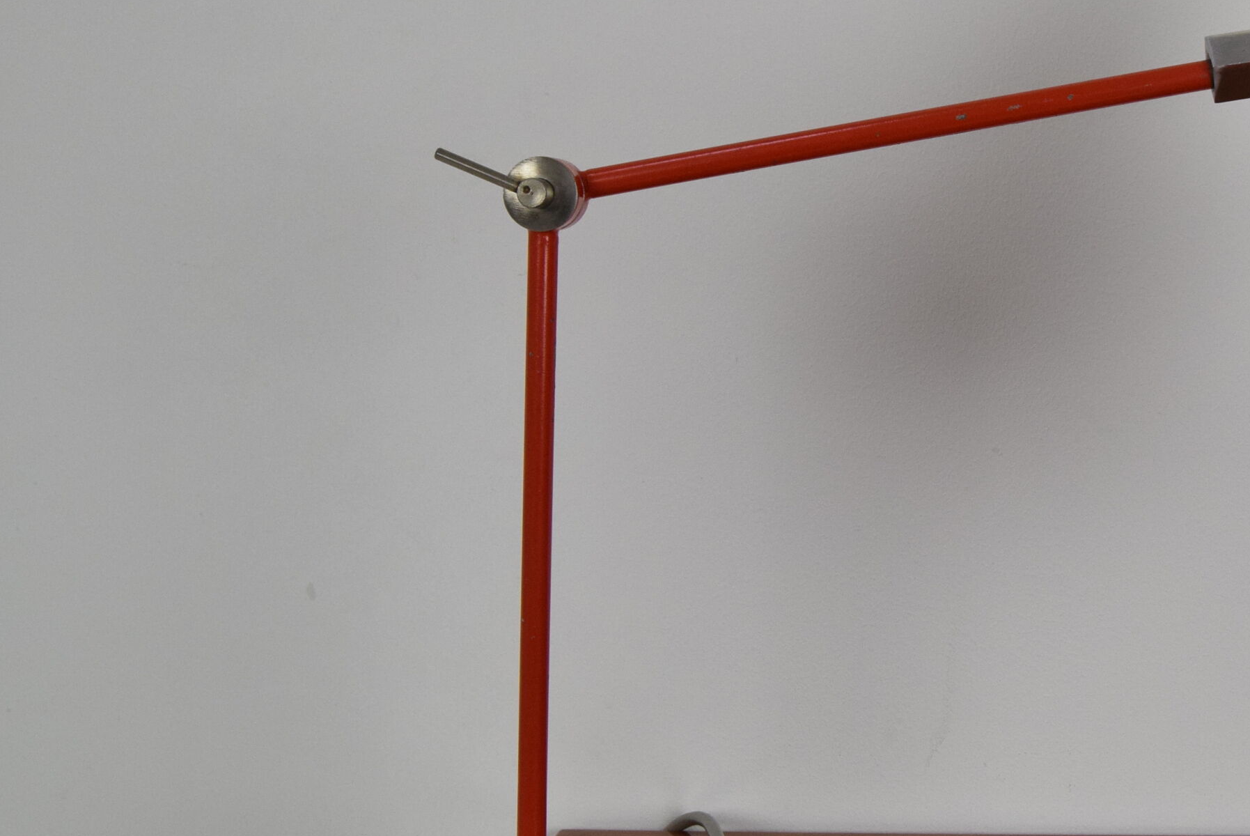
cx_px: 969
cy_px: 476
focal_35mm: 70
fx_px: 2432
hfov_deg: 28.3
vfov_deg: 19.5
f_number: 8
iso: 1600
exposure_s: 1/250
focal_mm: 28
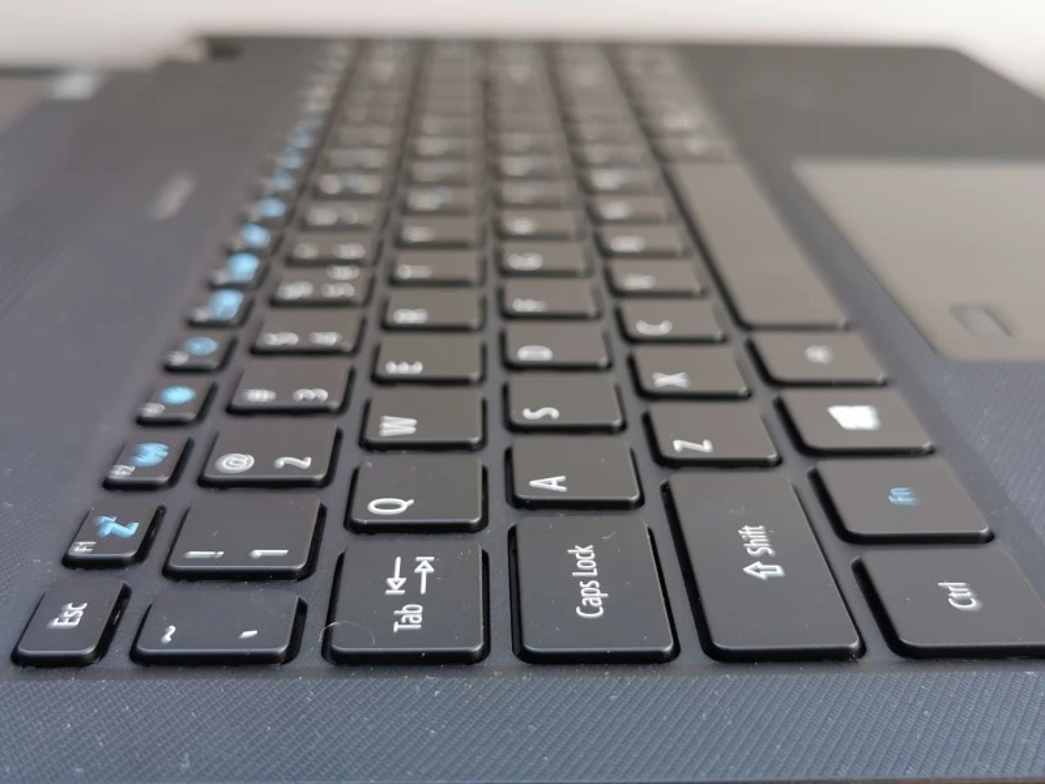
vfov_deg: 36.0
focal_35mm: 40
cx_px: 522
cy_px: 392
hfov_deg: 46.8
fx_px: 1208
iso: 64
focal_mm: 5.56
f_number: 1.6
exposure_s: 1/120
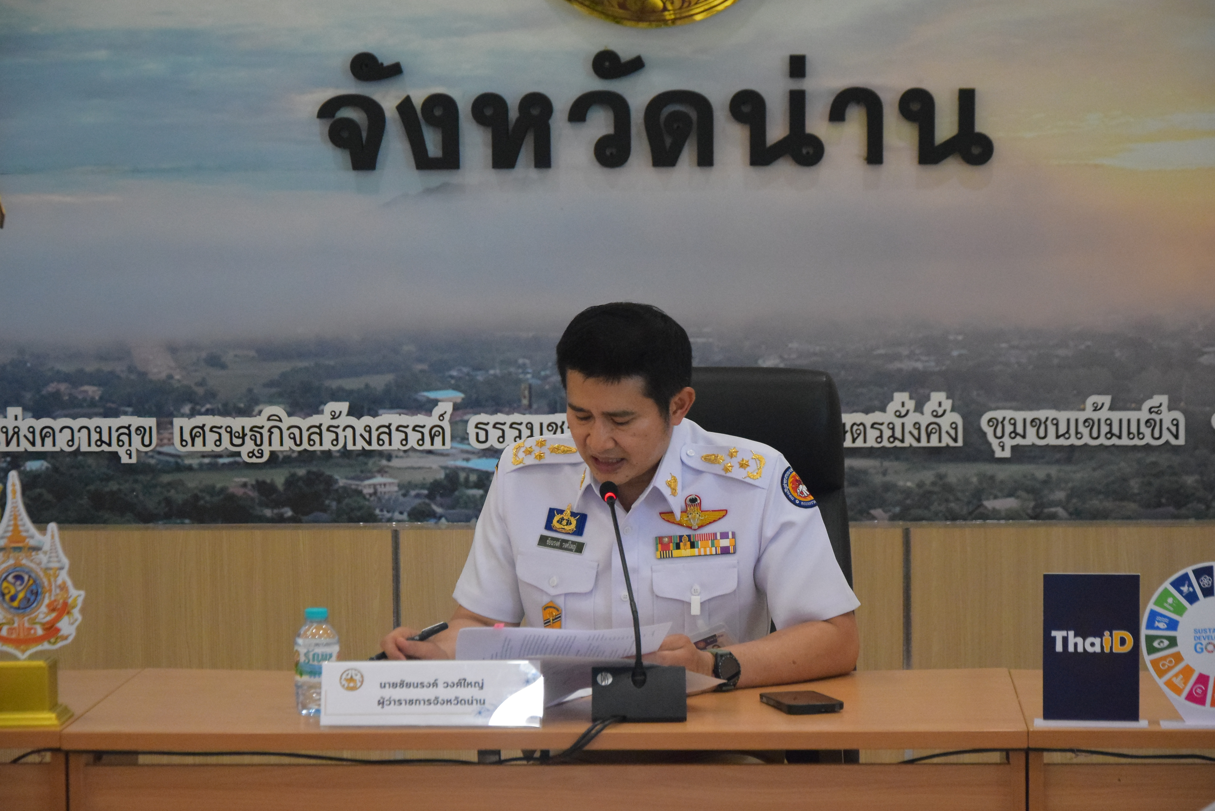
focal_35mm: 105
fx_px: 3544
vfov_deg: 13.0
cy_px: 406
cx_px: 608
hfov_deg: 19.5
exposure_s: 1/320
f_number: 5.3
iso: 5000
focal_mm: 70
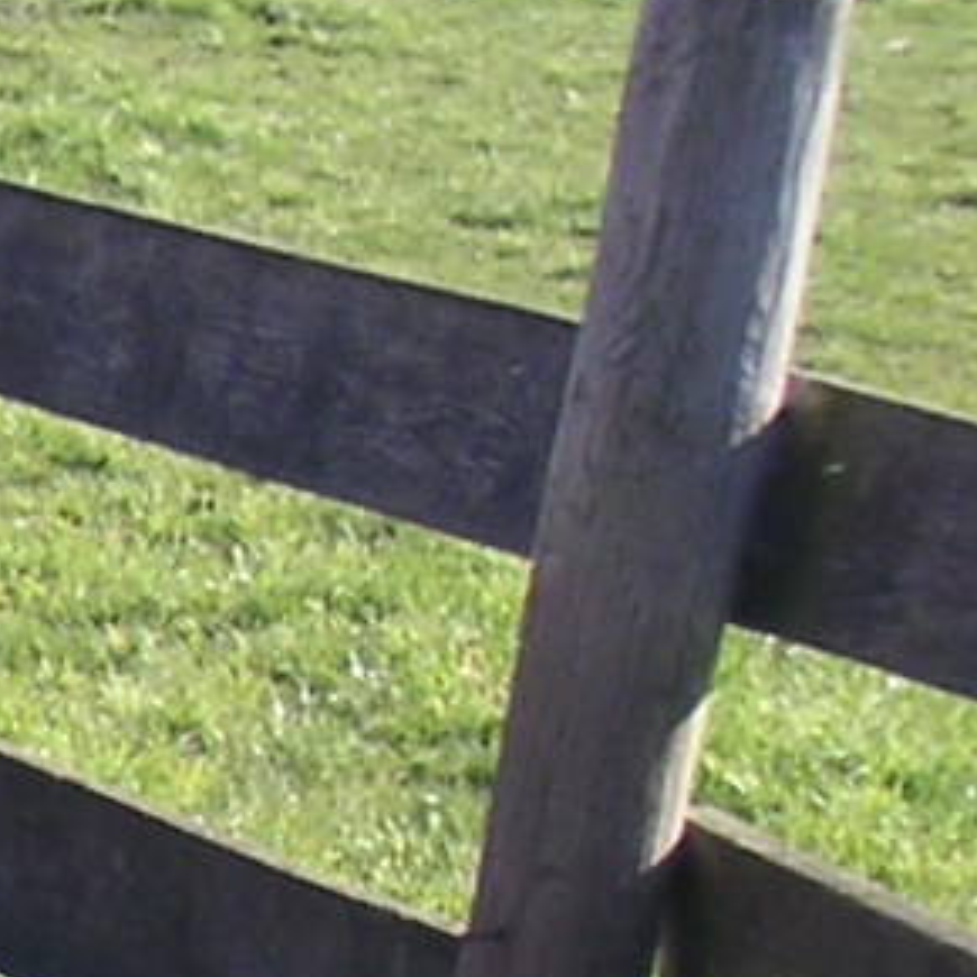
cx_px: -2304
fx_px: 7568
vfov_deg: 7.2
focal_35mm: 237
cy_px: 1594
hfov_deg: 6.5
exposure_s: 1/250
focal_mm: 6
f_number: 2.8
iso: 50
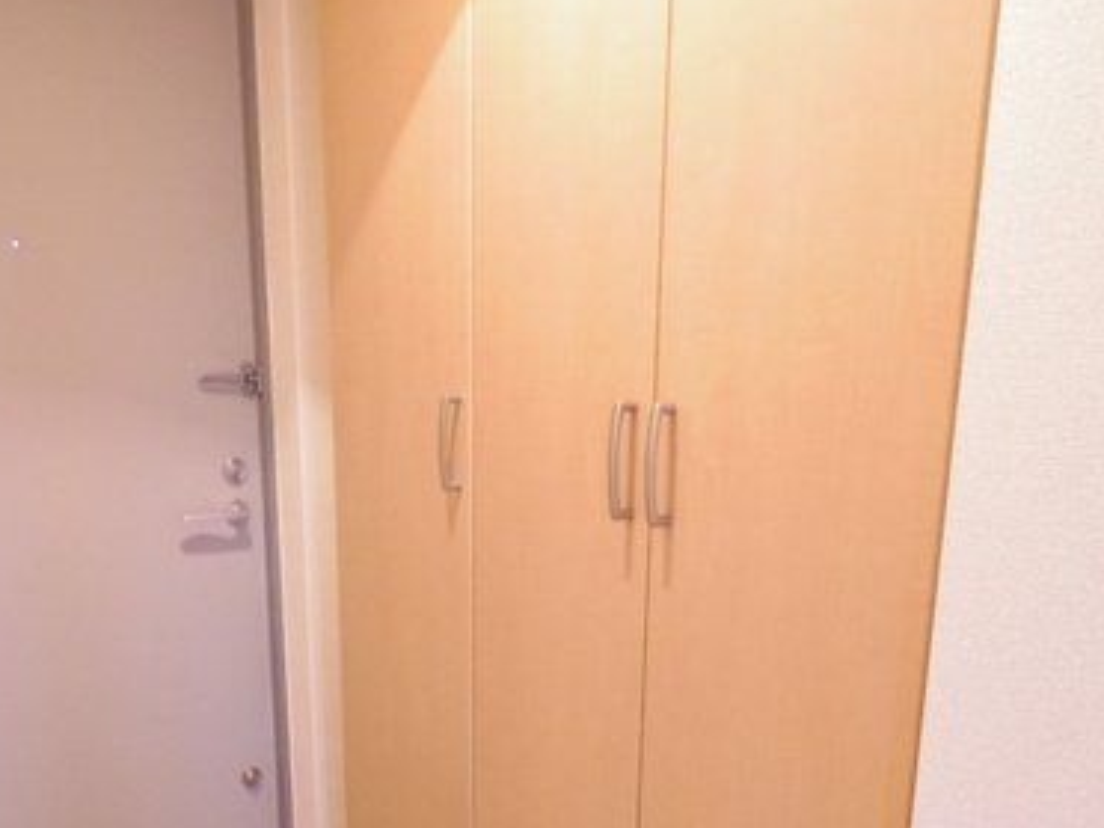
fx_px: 1021
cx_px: 534
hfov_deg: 56.8
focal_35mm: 32
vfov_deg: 42.2
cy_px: 660
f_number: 3.7
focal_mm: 3.8
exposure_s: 1/25
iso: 1600
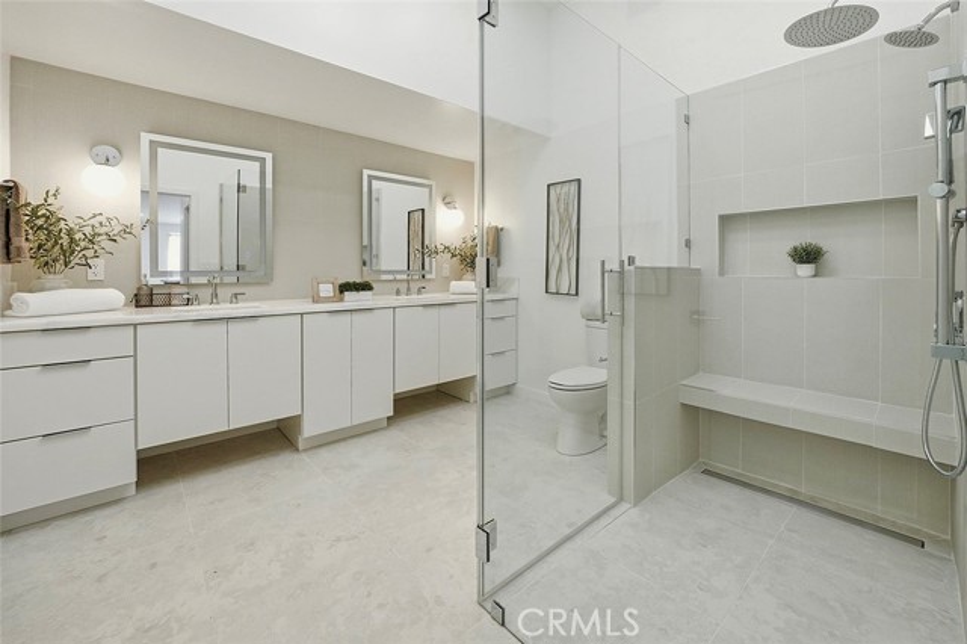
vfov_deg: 85.4
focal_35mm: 13
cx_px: 484
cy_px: 322
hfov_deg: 108.4
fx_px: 349
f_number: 5.6
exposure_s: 1/2000
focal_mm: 13
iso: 1000
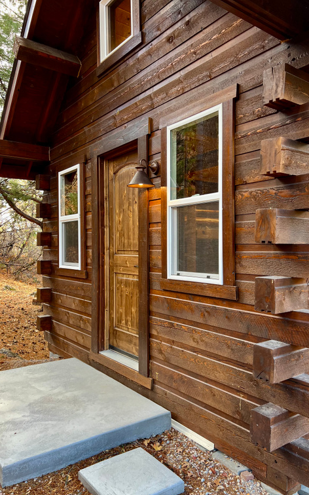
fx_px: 378
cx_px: 160
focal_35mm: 28
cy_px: 251
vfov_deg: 66.5
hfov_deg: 44.5
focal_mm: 5.7
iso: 125
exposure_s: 1/121
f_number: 1.5
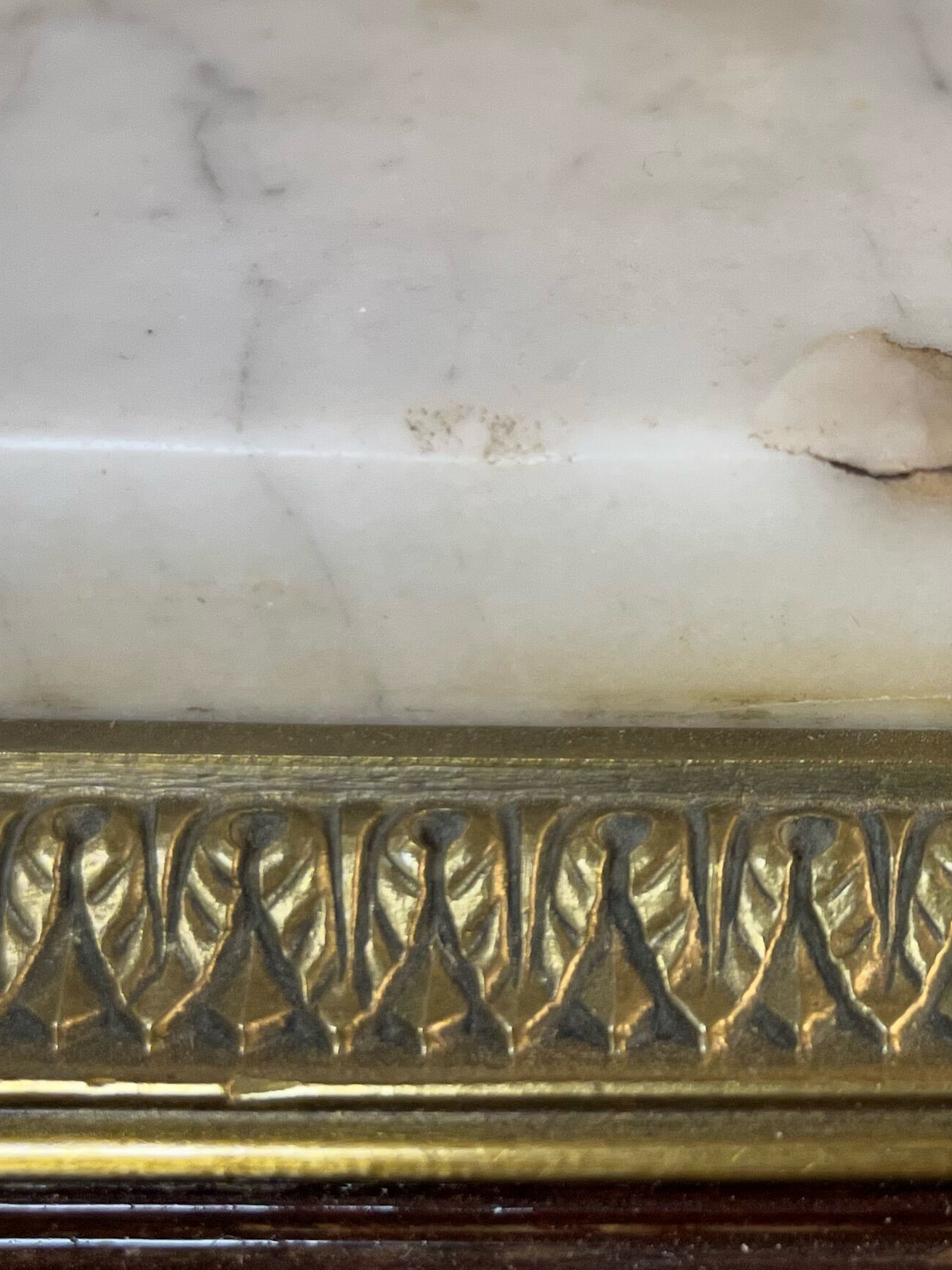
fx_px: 2200
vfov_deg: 32.2
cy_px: 609
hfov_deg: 23.4
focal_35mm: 60
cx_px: 956
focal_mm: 5.1
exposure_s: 1/50
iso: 100
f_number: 1.6
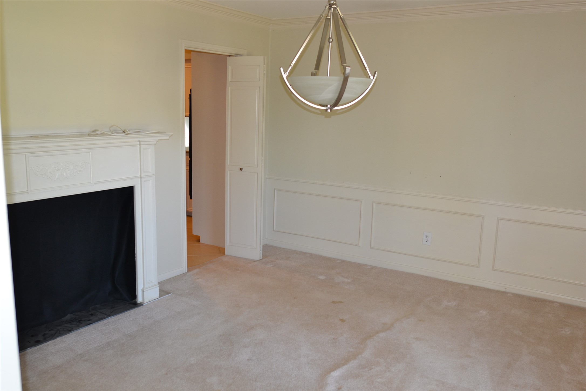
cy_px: 196
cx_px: 293
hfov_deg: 61.9
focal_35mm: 30
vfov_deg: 43.6
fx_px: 488
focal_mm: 20
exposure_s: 1/60
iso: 400
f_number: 2.8
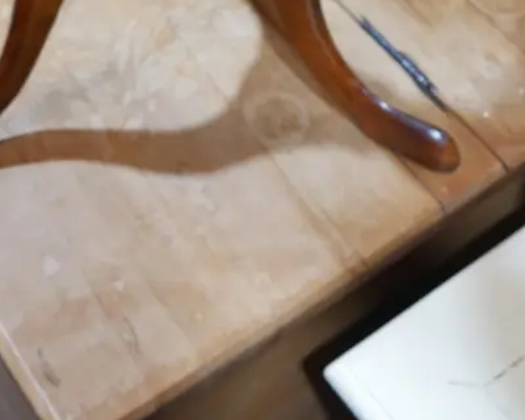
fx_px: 1398
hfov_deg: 21.2
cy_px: -251
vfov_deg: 15.5
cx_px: 158
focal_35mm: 90
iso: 500
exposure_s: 1/60
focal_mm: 18
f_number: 4
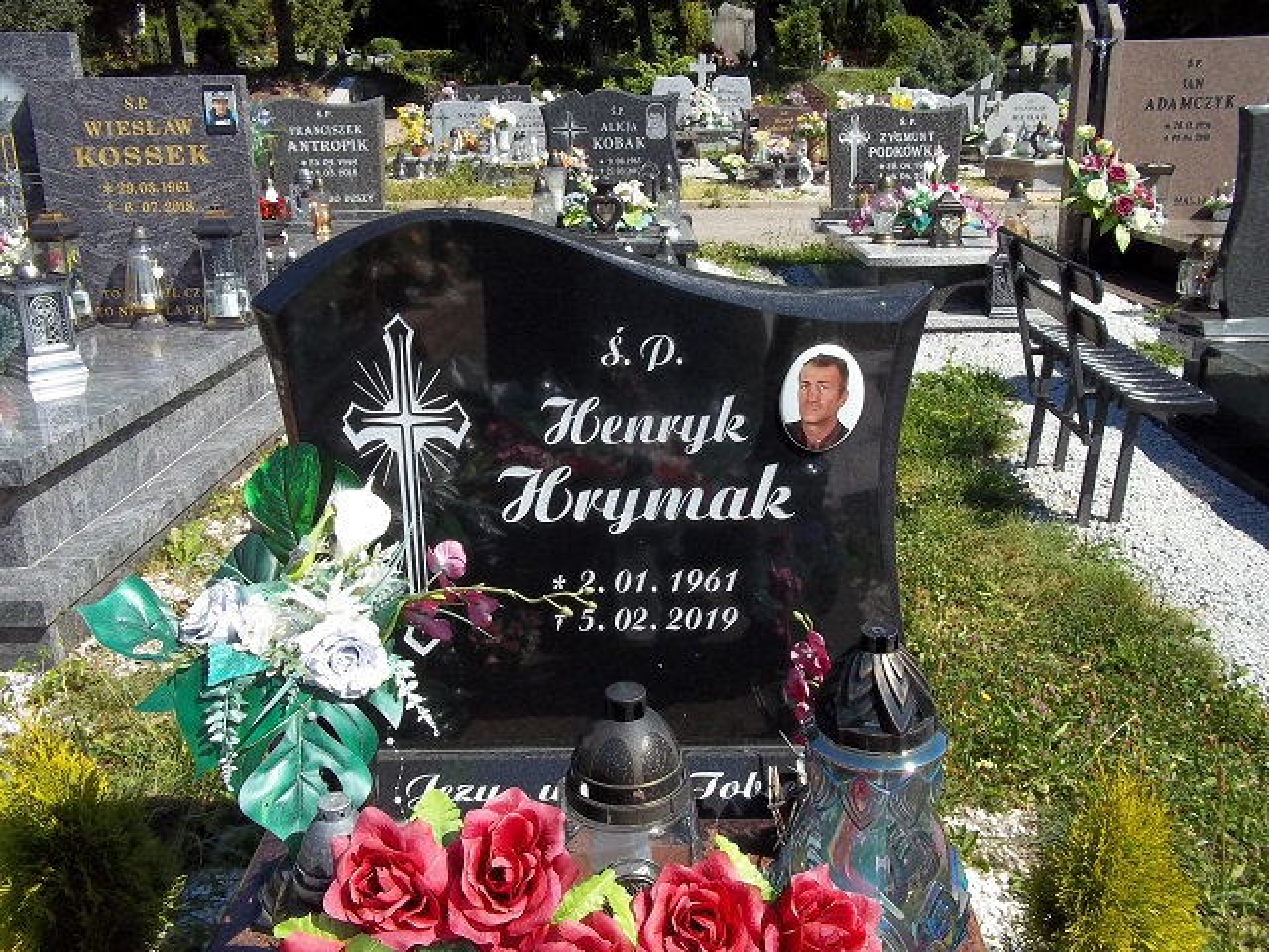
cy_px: 476
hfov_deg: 56.8
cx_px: 634
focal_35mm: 32
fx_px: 1173
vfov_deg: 44.2
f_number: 5.5
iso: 80
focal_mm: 5.7
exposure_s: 1/320
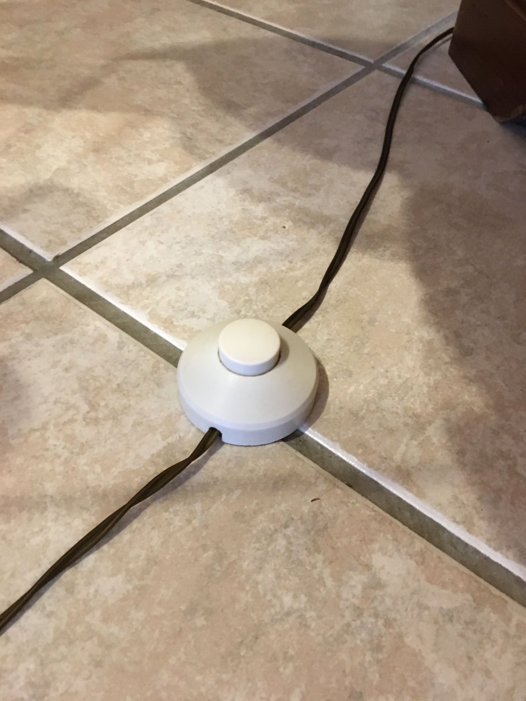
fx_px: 588
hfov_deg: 48.2
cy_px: 350
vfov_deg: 61.7
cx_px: 263
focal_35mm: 29
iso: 200
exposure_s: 1/17
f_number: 2.2
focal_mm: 4.15
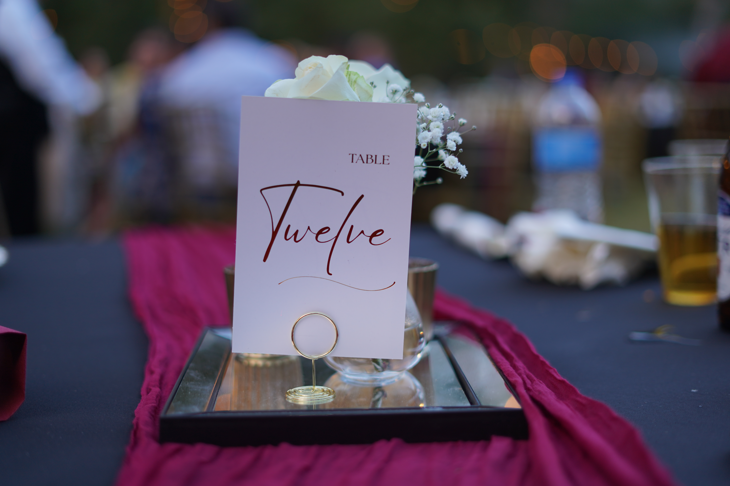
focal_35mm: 50
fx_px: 1014
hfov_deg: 39.6
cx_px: 365
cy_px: 243
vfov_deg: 27.0
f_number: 1.8
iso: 160
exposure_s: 1/100
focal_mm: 50
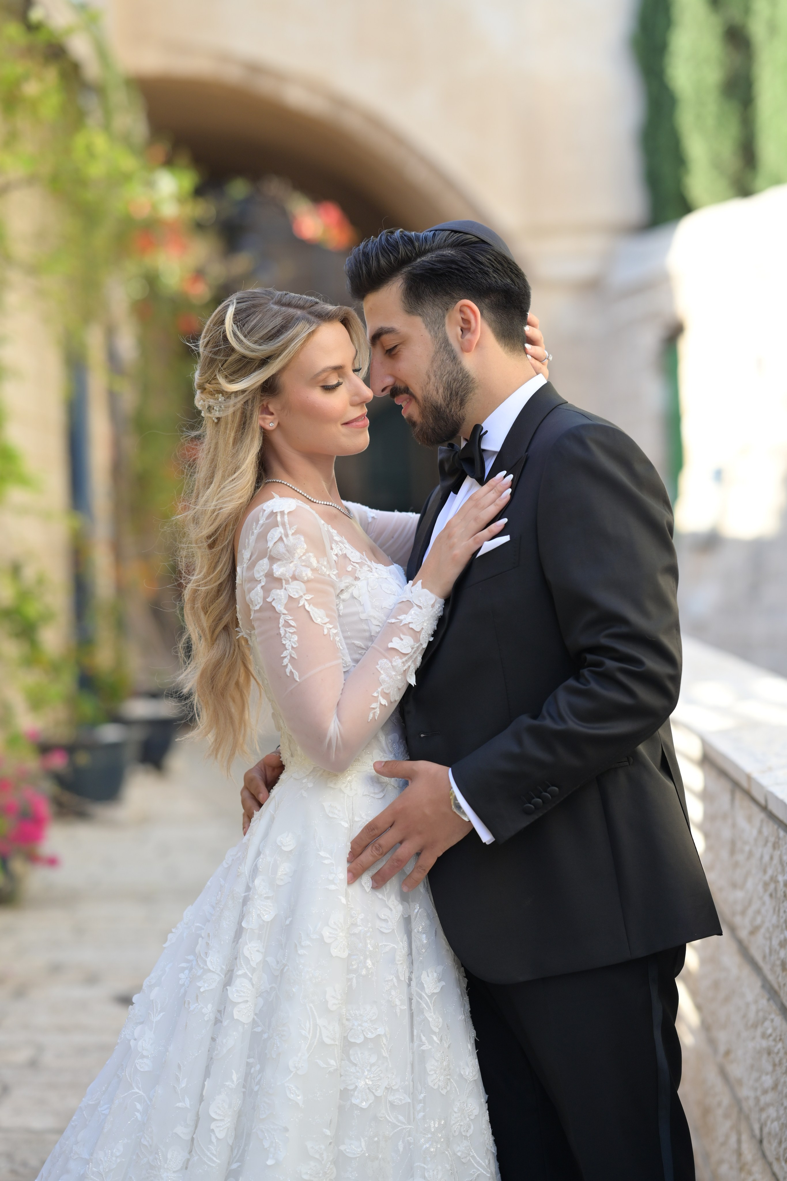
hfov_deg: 16.1
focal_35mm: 85
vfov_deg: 23.9
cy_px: 590
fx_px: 2787
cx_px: 394
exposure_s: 1/640
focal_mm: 85
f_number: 2.5
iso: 200
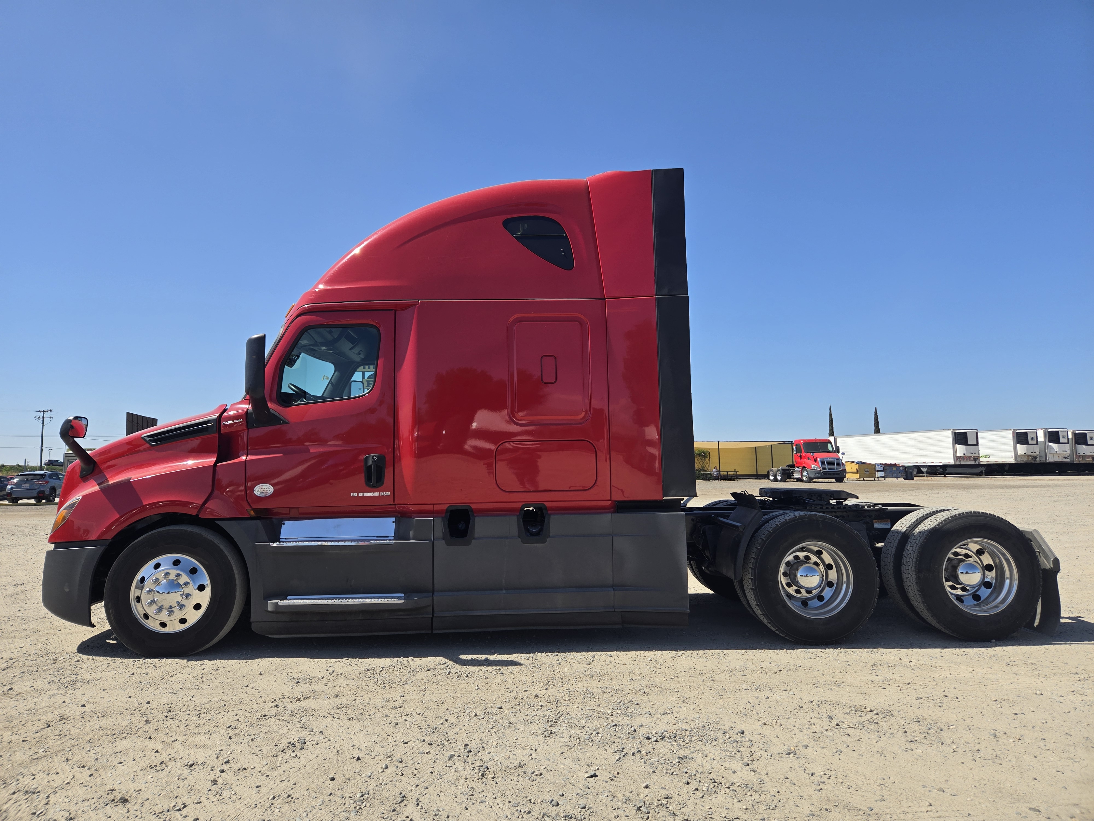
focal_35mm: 23
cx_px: 547
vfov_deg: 58.9
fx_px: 727
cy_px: 410
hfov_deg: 73.9
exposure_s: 1/1894
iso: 25
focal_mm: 5.4
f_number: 1.8
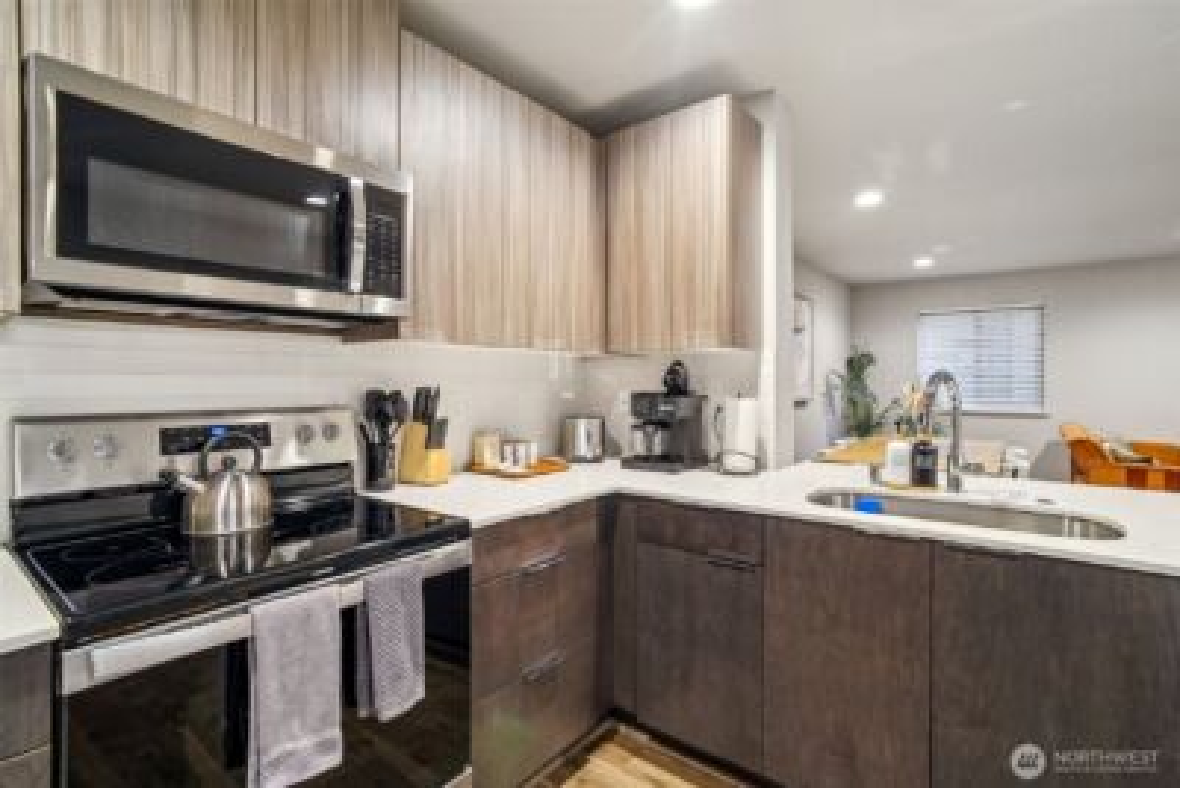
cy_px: 394
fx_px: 525
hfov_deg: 96.7
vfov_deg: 73.8
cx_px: 590
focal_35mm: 16
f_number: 8
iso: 1600
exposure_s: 1/10
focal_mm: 16
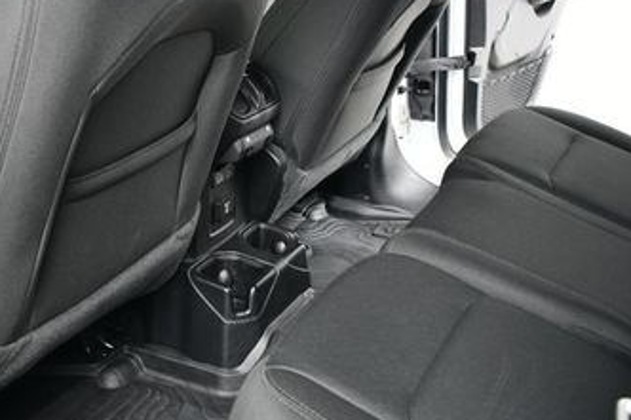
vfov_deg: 25.2
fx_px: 911
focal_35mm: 52
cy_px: 48
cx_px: 238
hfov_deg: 38.0
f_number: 3.5
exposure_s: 1/160
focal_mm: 18
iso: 100
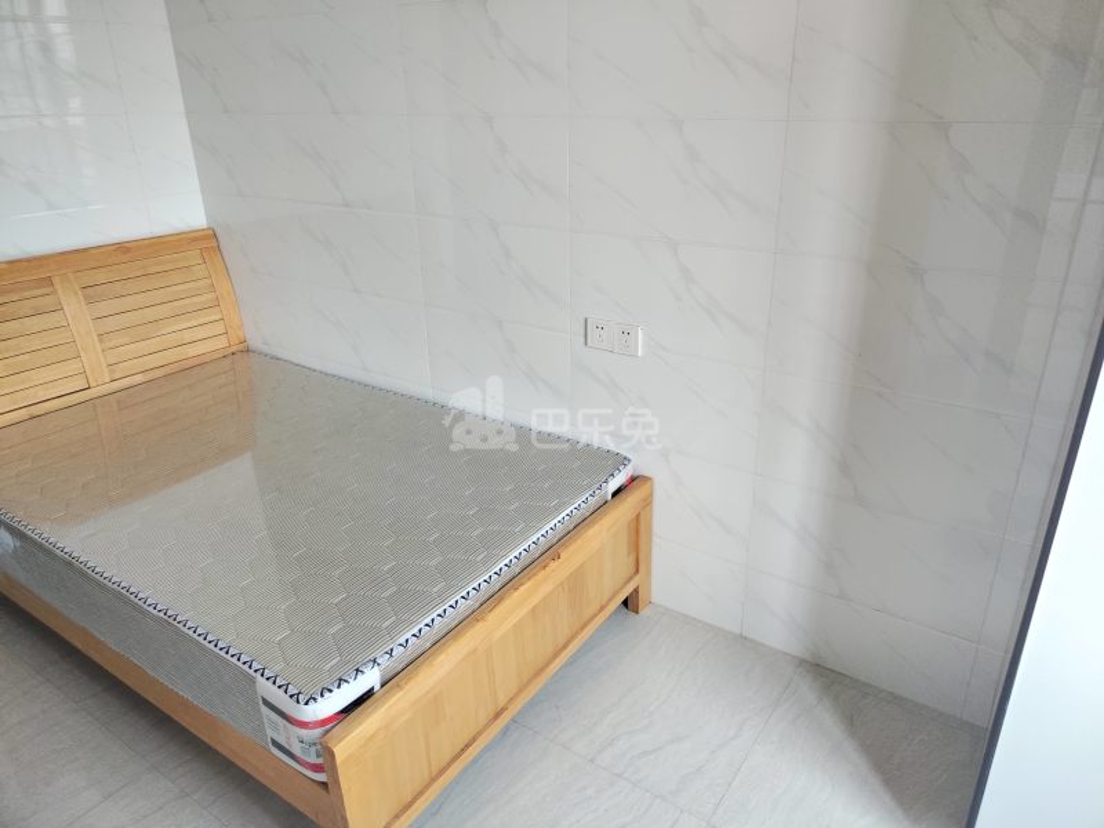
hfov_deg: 45.8
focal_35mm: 41
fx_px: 1308
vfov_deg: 35.1
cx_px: 552
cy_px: 414
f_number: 1.88
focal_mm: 5.59
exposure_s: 1/100
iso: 109
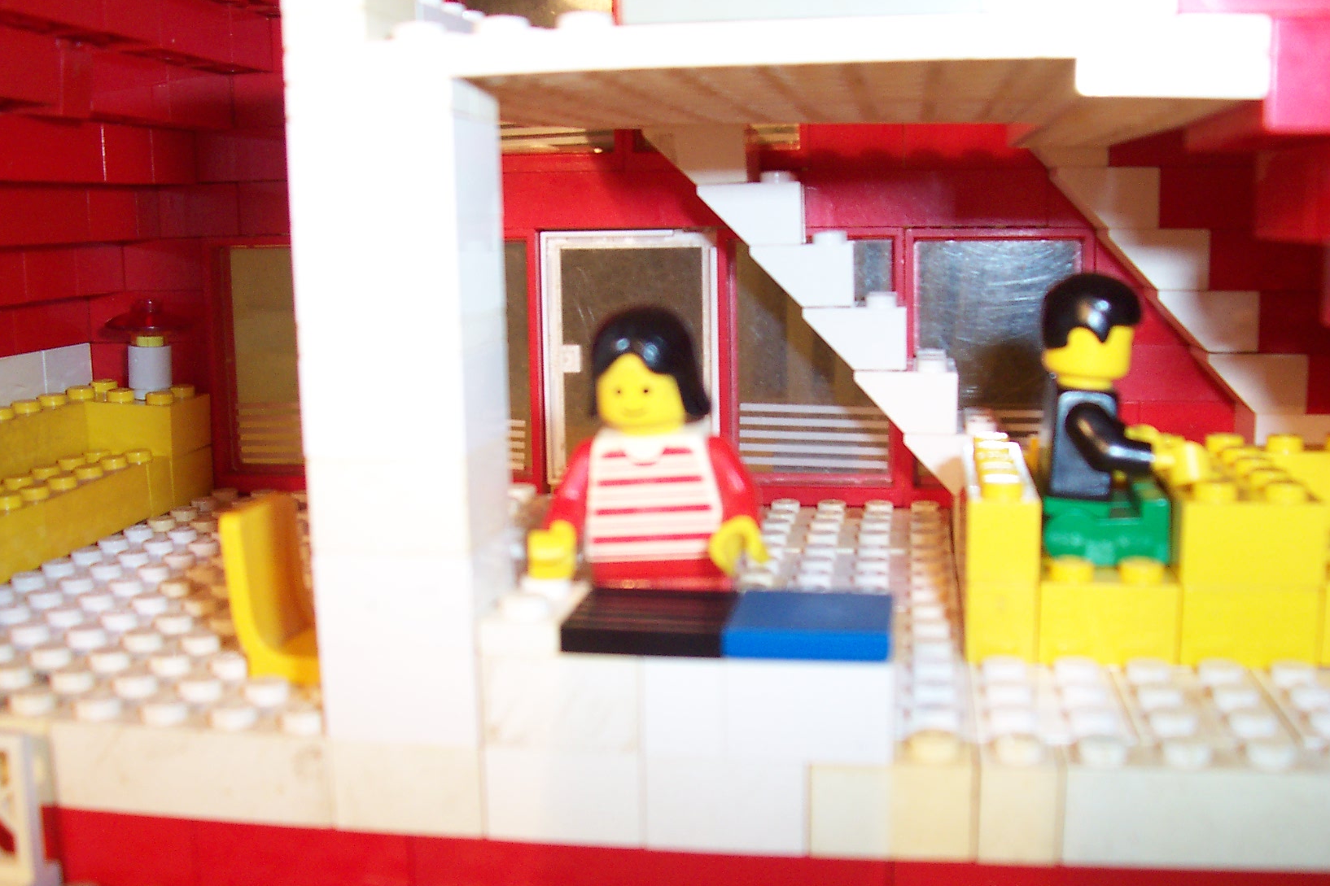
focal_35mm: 39
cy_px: 488
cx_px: 673
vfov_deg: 34.2
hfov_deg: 49.6
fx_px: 1441
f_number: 2.8
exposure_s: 1/60
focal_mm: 5.6
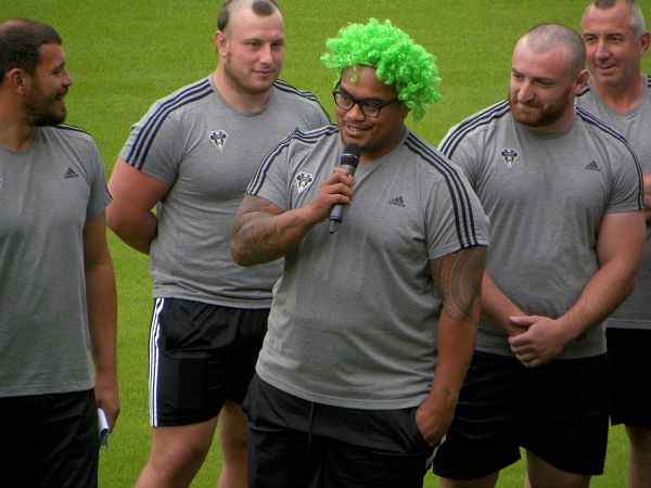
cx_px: 326
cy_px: 244
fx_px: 10343
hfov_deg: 3.6
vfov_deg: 2.7
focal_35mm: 550
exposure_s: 1/170
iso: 216
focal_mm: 97.8
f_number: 5
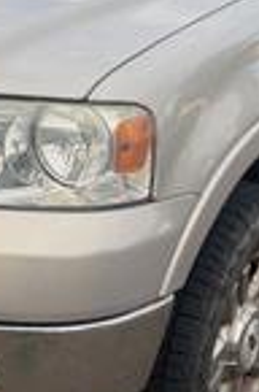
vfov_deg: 23.4
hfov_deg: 15.6
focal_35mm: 87
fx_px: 943
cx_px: 81
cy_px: 151
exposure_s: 1/532
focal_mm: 6.76
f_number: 1.78
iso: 80
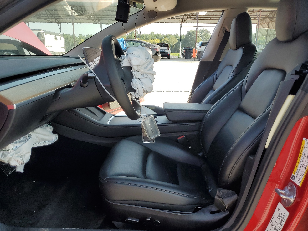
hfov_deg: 67.3
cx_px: 154
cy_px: 116
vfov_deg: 53.1
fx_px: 231
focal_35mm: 26
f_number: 1.5
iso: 50
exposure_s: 1/625
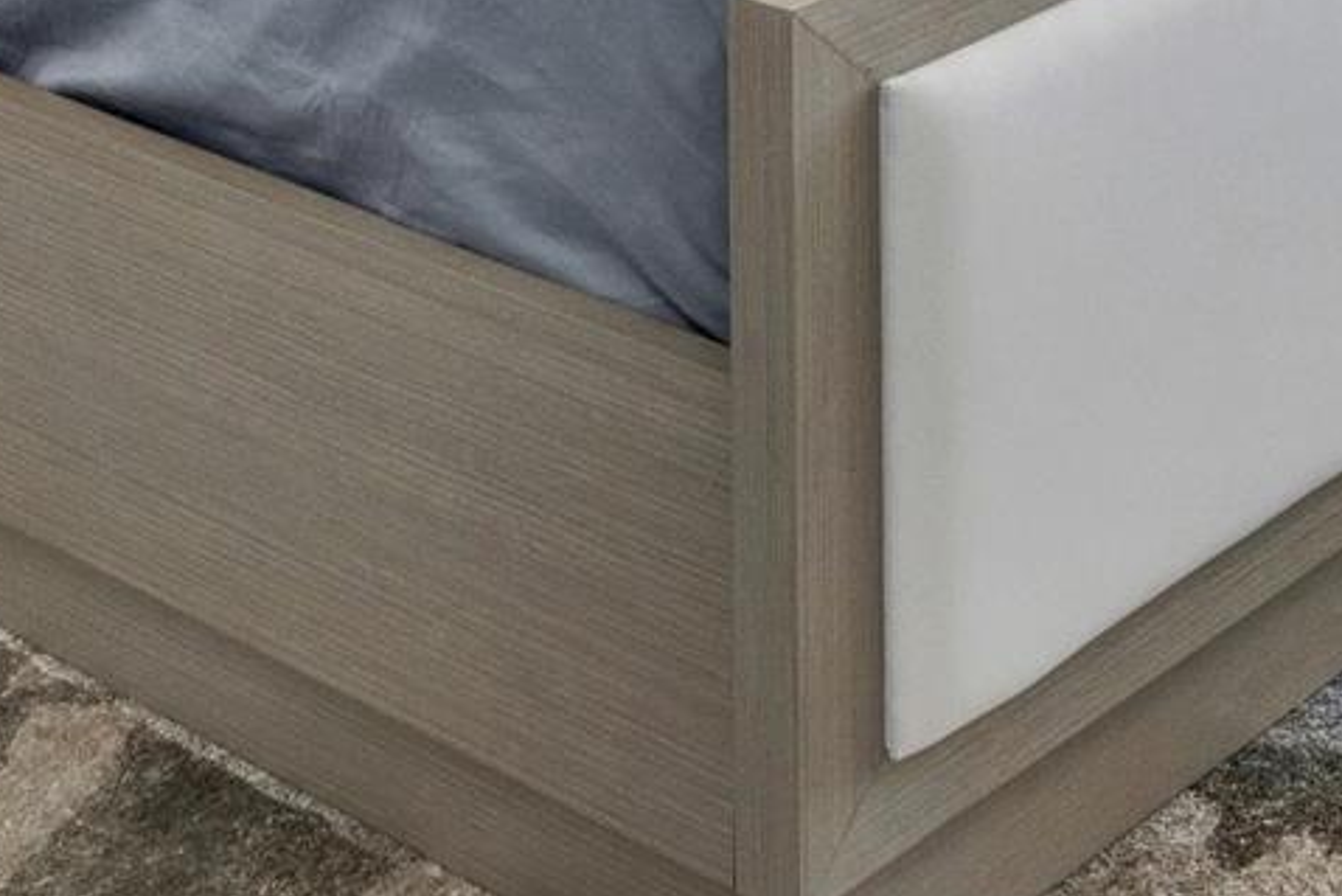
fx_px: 3356
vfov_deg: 11.8
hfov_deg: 20.4
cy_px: -1371
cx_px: 1800
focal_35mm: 90
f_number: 11
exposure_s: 1/160
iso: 400
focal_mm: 14
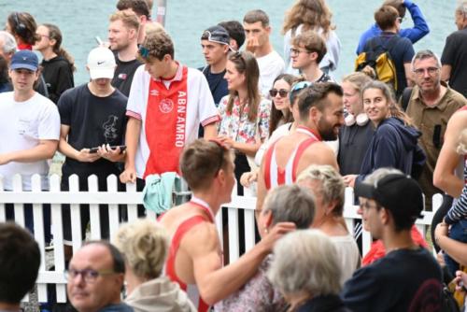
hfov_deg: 10.3
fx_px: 2596
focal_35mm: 200
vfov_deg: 6.9
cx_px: 234
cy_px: 156
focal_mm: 200
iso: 400
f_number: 6.3
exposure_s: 1/250
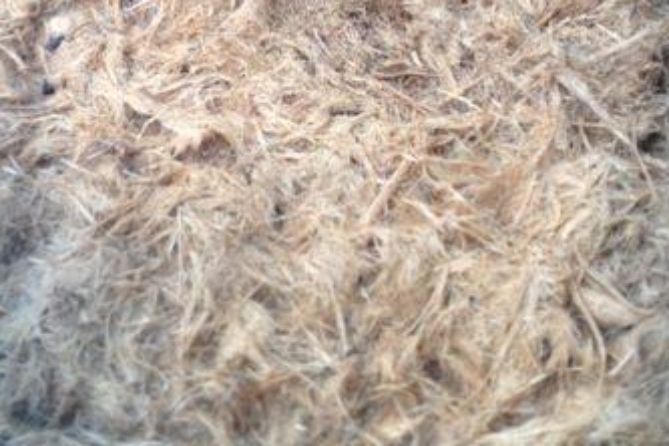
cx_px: 287
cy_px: -4
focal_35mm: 70
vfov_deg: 18.9
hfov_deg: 28.8
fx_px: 1301
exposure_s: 1/24
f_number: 2.4
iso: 50
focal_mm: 4.28
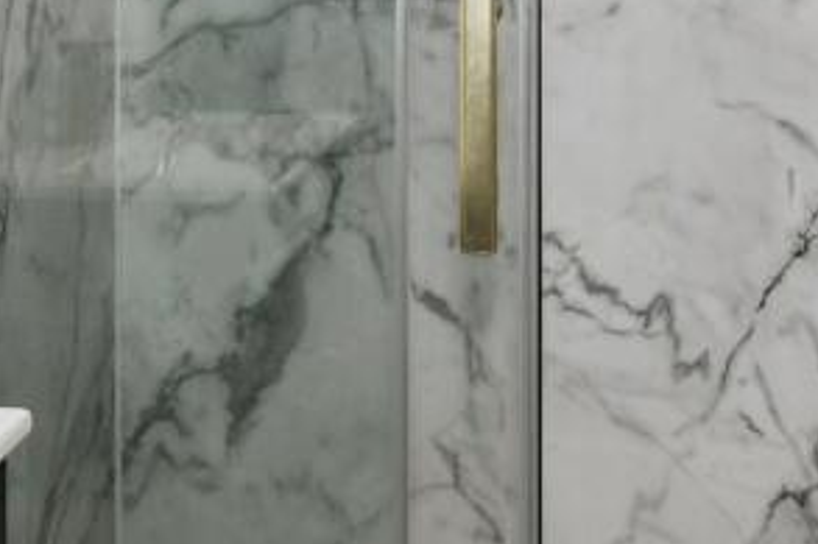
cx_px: 380
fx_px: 1272
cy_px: -66
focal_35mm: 56
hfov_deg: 35.6
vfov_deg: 22.7
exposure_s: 1/125
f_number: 8
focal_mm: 11
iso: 400
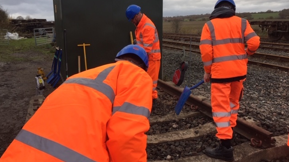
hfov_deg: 61.0
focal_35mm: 32
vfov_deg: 36.6
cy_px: 74
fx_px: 245
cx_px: 144
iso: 32
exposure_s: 1/309
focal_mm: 4.15
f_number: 2.2
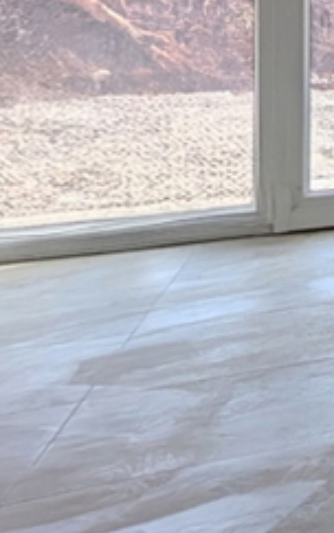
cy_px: -19
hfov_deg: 9.6
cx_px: 1162
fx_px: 917
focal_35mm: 63
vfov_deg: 29.9
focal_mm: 2.02
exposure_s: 1/1148
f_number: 1.7
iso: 53
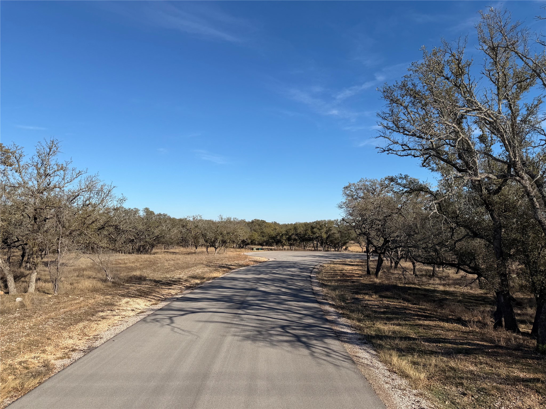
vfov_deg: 56.8
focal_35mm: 24
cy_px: 204
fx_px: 379
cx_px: 273
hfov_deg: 71.6
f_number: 1.78
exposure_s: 1/5714
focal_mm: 6.76
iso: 80
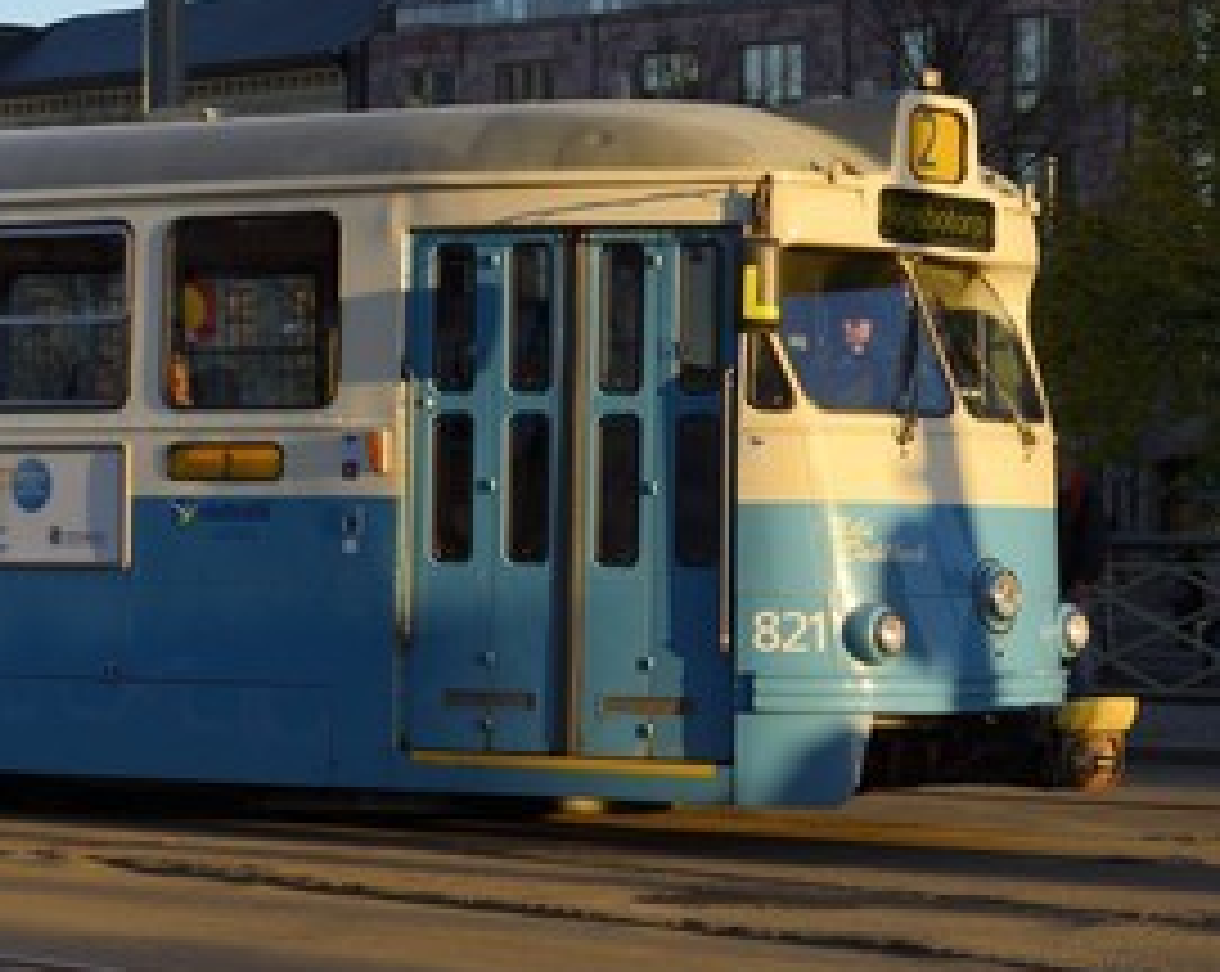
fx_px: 3678
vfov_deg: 15.1
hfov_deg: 18.8
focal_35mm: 102
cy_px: 454
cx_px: 603
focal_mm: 70
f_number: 10
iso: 200
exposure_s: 1/250
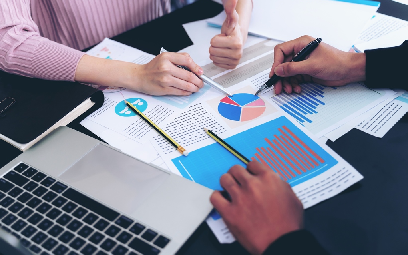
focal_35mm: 45
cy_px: 120
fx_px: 500
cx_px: 204
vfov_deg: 28.6
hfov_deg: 44.4
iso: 400
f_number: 2.8
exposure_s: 1/160
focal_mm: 44
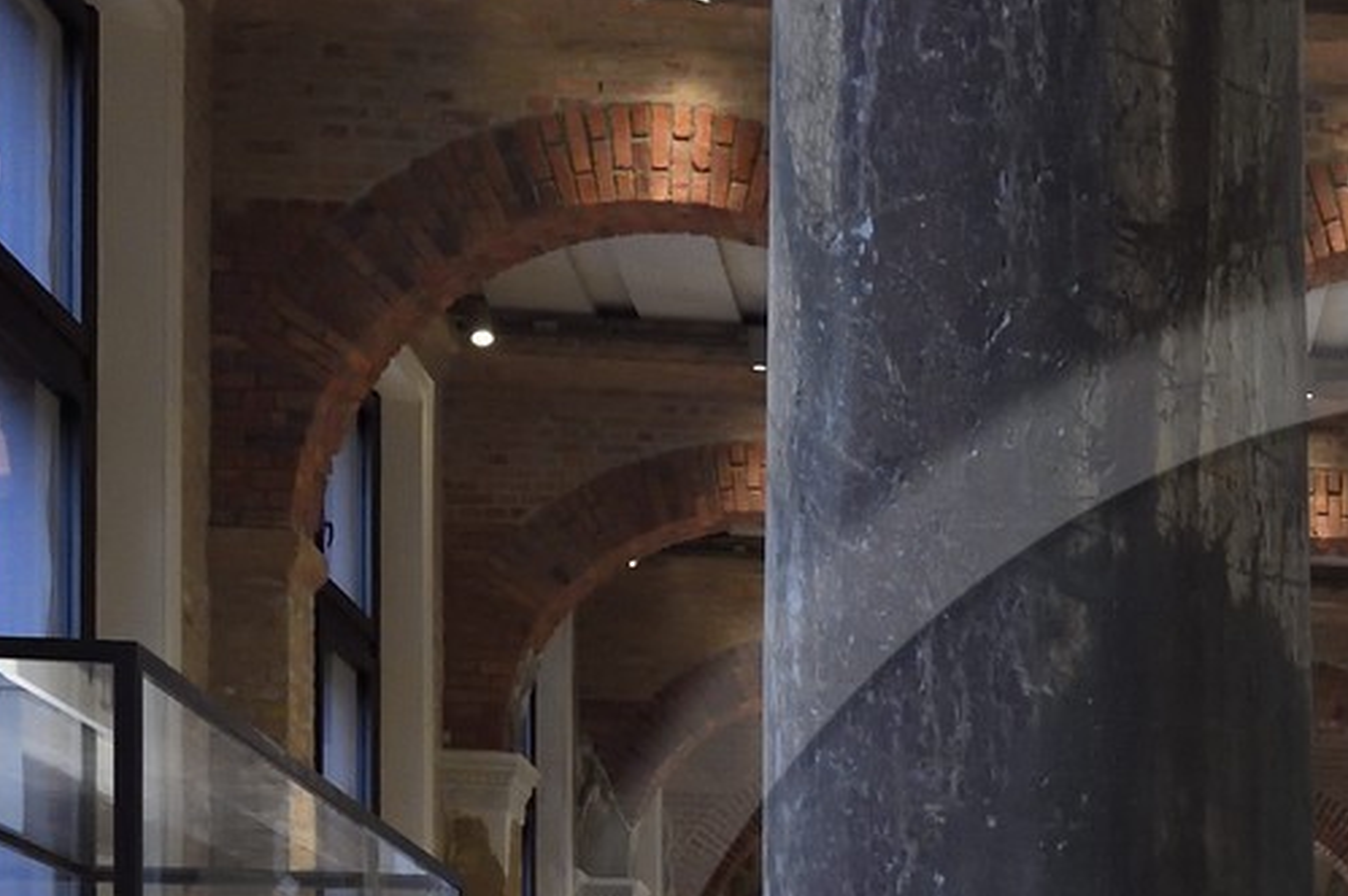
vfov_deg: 16.0
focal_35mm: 77
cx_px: 1570
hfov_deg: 24.2
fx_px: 2881
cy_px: 1387
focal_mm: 24
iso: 3200
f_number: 5
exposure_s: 1/50
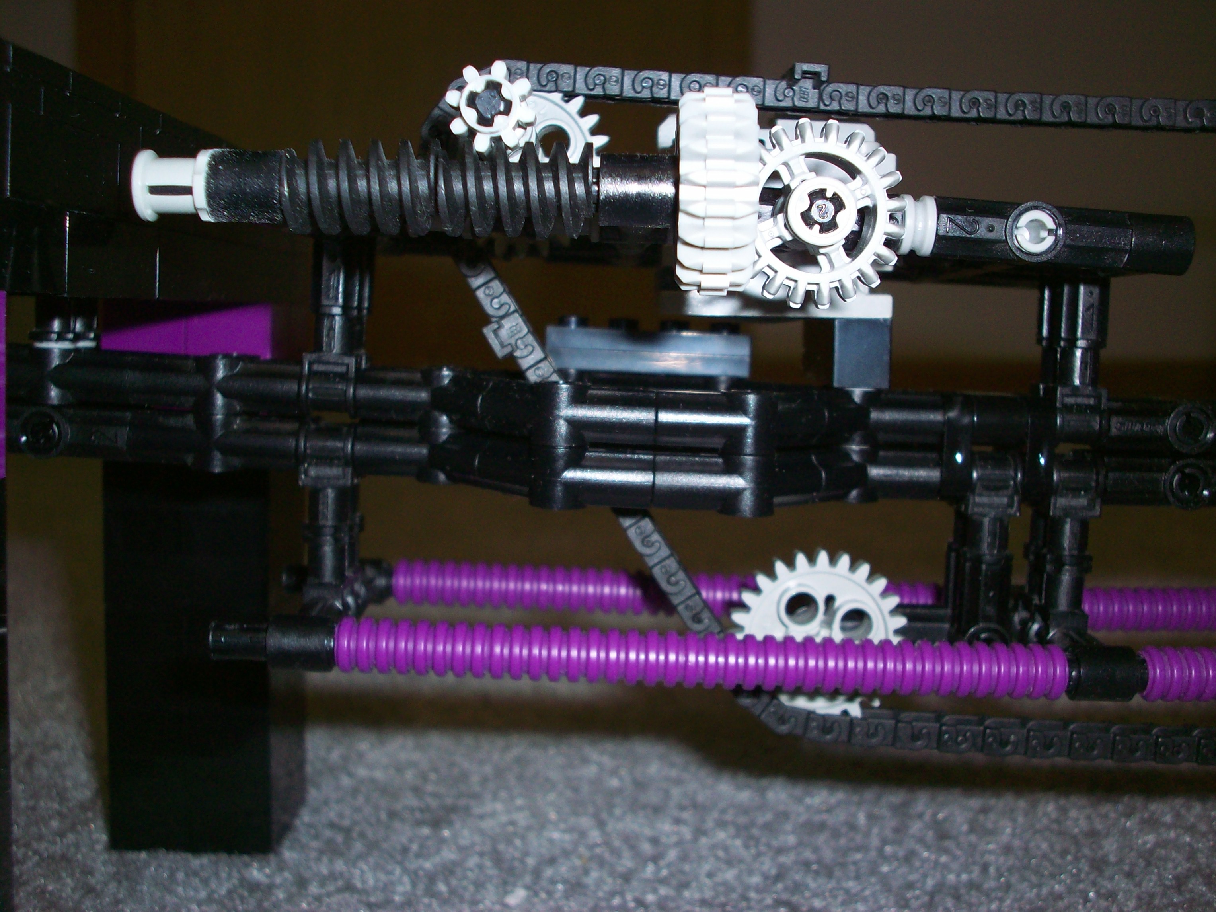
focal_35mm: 37
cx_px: 608
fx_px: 1300
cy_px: 456
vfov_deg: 38.7
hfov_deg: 50.1
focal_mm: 6.2
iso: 80
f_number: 2.8
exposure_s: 1/64
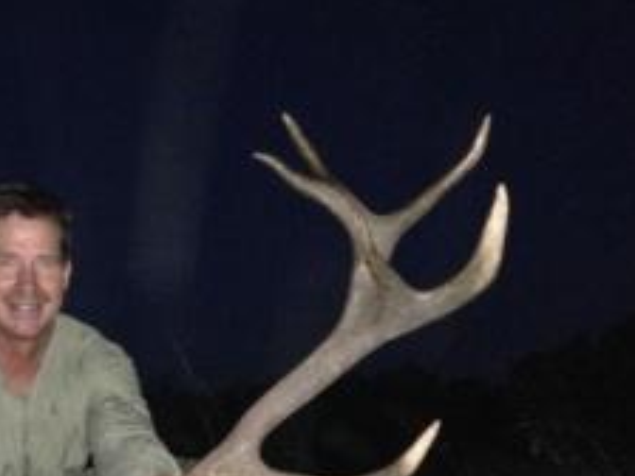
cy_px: 419
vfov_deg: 21.8
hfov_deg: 28.8
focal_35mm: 66
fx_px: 1211
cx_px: 128
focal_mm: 4.13
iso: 800
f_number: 2.4
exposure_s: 1/16
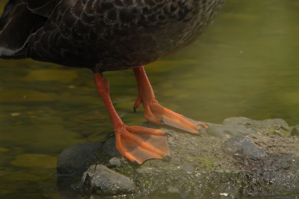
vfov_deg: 0.8
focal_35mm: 1684
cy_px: 18
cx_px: 158
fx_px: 13967
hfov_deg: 1.2
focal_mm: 500
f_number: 7.1
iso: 400
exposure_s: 1/1000
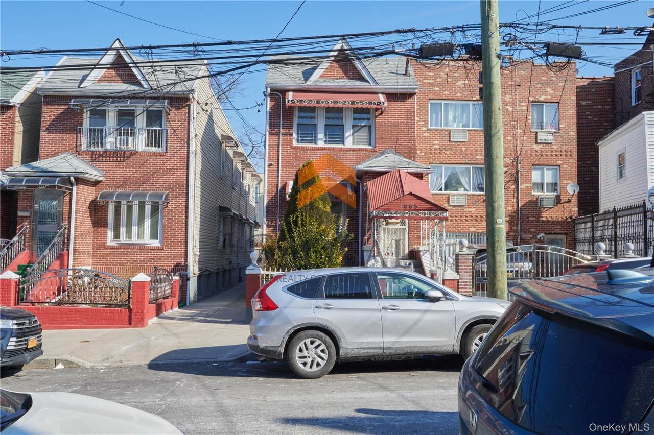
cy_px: 218
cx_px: 327
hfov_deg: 62.0
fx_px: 545
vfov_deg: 43.6
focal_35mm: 30
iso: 800
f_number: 22
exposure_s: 1/160
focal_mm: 30
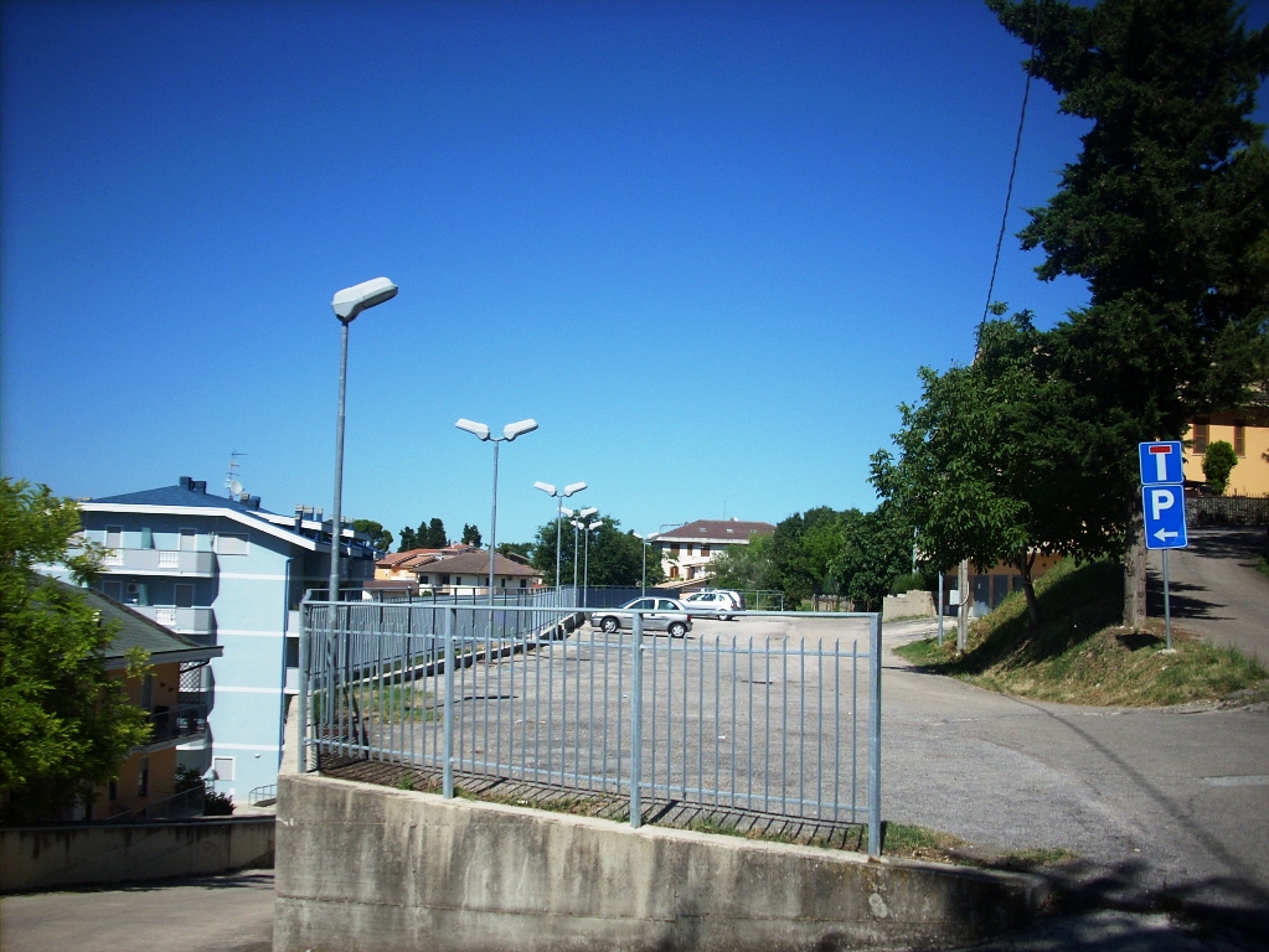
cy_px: 476
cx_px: 634
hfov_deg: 50.1
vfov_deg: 38.7
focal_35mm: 37
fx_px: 1357
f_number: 5.6
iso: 64
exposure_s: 1/522
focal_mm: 6.2
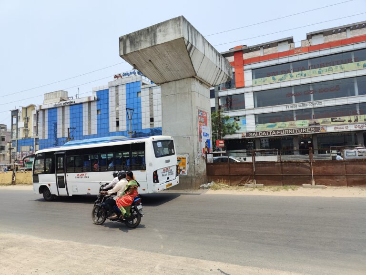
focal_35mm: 23
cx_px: 183
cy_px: 138
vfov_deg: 59.0
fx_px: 243
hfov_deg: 73.9
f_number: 1.8
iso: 50
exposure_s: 1/2349
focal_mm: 6.06
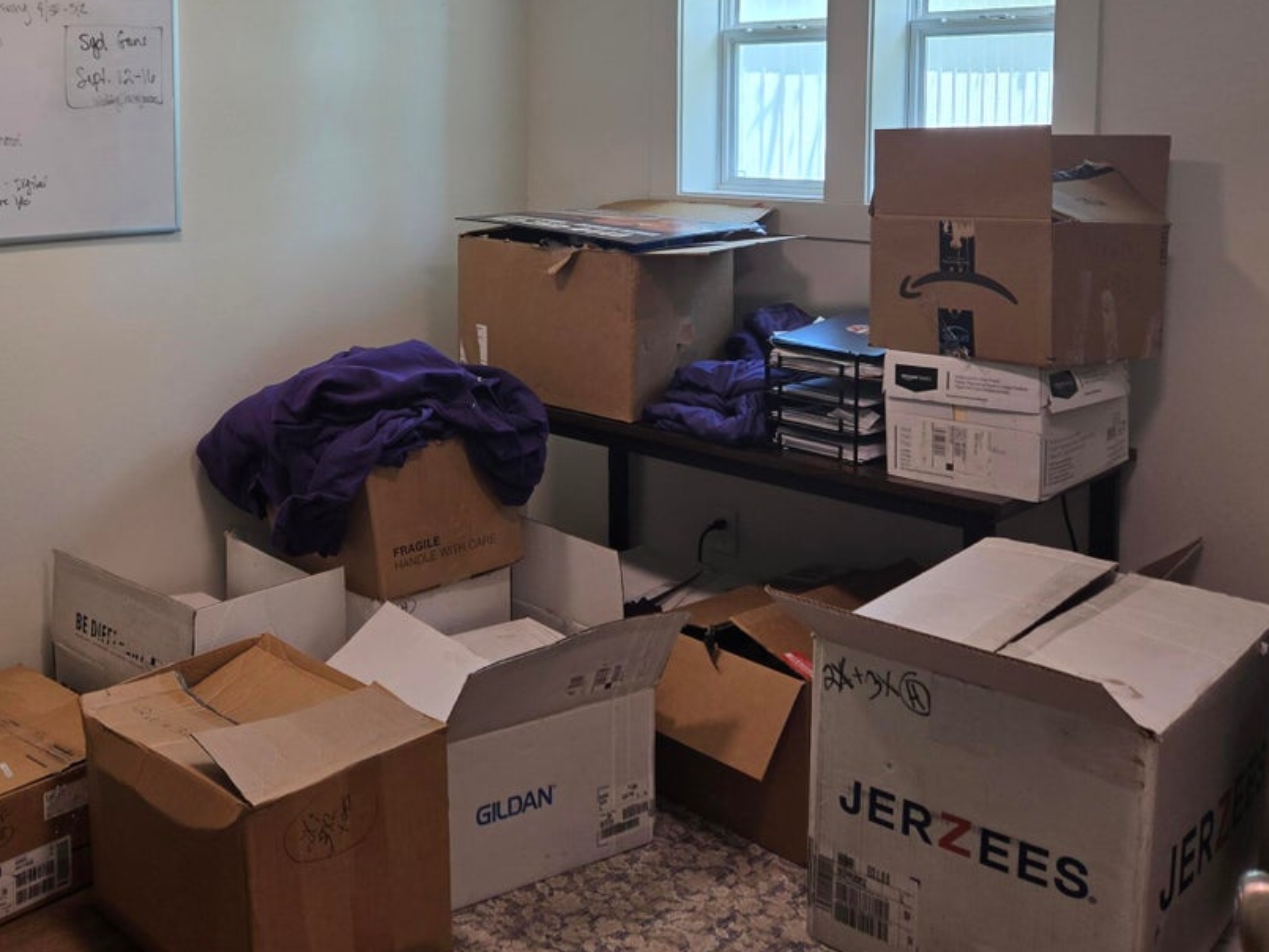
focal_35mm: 39
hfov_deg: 46.4
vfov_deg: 35.9
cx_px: 341
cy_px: 230
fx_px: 1430
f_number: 1.8
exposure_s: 1/120
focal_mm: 5.4
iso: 50
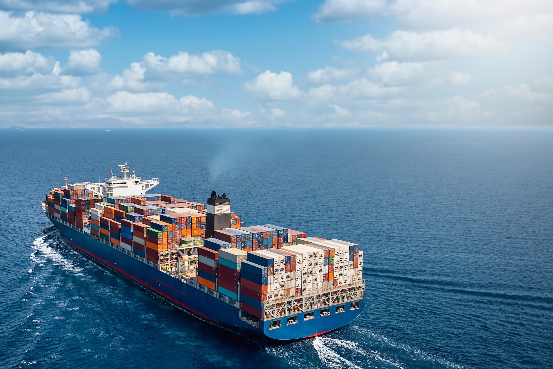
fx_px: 553
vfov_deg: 36.8
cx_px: 199
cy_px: 204
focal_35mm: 36
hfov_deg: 52.4
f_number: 6.3
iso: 100
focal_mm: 10.3
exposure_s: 1/640
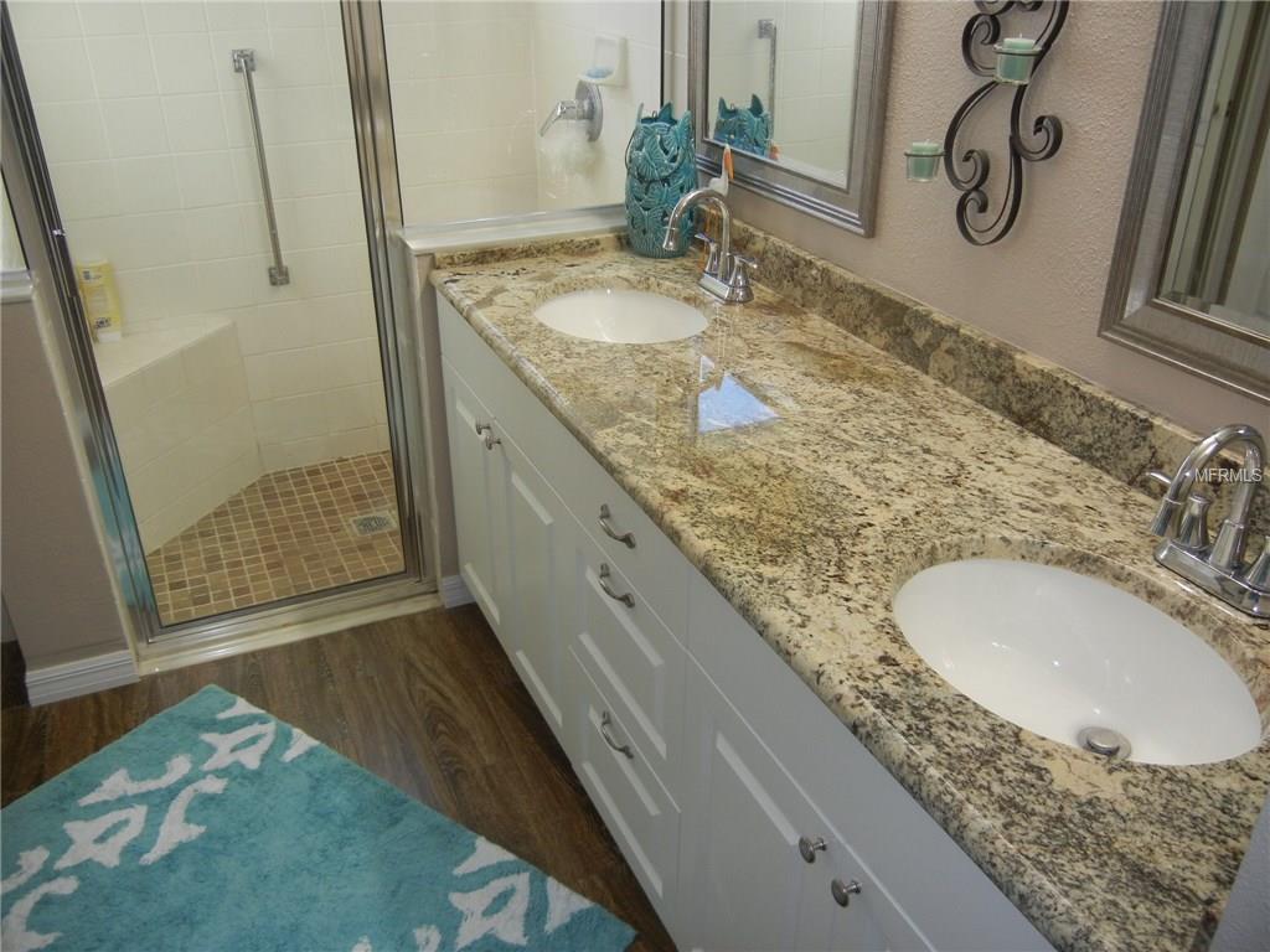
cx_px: 635
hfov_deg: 60.0
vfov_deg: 46.8
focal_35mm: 30
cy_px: 476
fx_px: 1101
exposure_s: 1/30.6
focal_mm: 5.4
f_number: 3.5
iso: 160
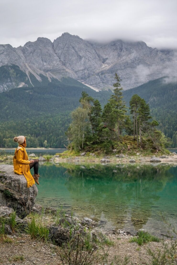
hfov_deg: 37.9
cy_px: 132
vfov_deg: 54.4
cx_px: 88
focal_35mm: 35
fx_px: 258
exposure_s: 1/5000
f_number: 1.4
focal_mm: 35
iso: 800
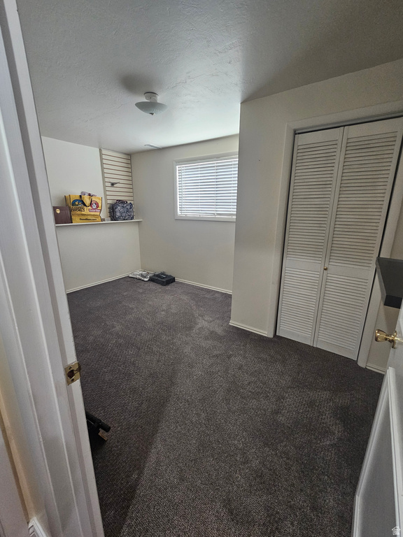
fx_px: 202
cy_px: 268
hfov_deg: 89.9
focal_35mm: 13
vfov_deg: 106.2
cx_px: 202
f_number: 2.2
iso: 320
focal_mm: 2.2
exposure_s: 1/60
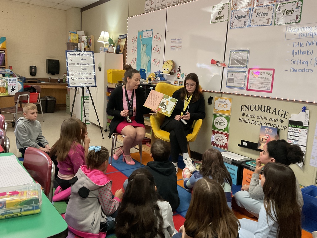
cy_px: 119
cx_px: 158
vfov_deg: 48.2
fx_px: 266
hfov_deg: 61.7
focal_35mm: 29
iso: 250
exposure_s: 1/60
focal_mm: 3
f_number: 1.8
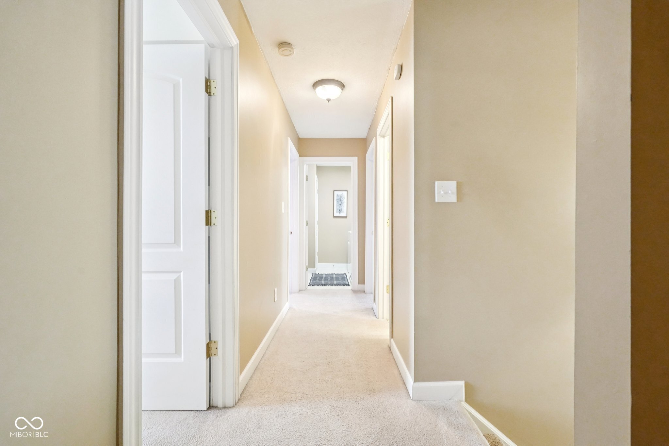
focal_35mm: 16
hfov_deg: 96.7
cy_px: 223
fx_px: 297
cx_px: 334
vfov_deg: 73.7
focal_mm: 16
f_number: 8
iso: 3200
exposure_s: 1/30
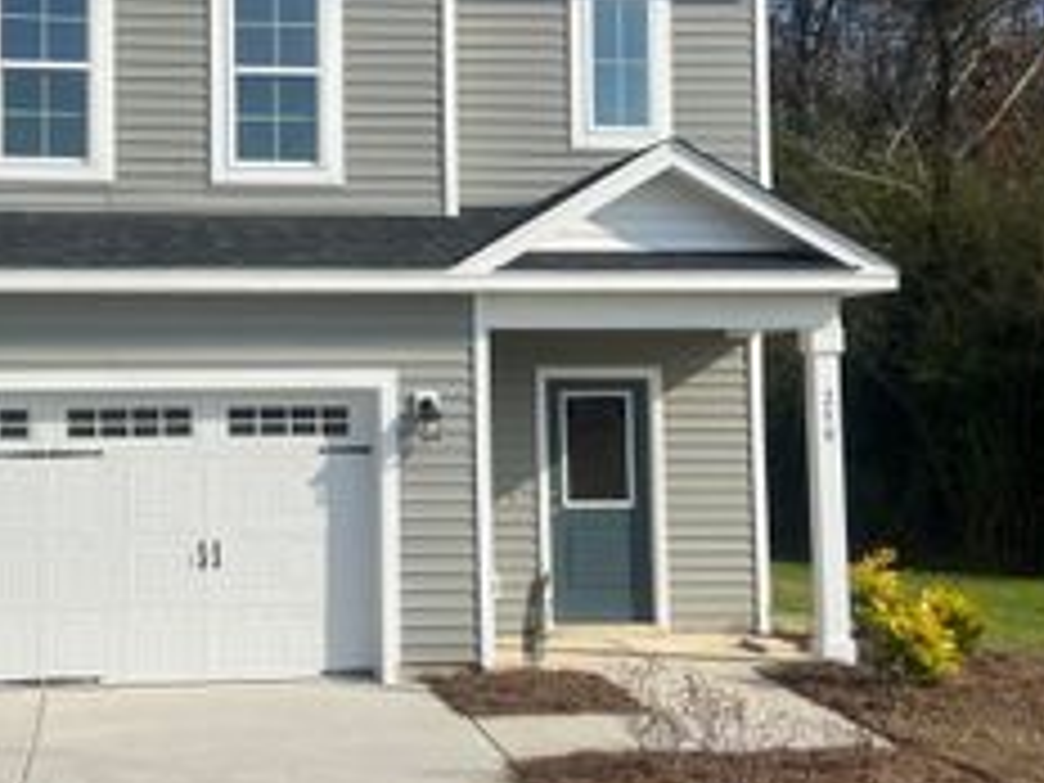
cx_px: 288
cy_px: 254
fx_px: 1689
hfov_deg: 33.8
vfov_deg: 25.9
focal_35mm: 56
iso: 50
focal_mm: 5.7
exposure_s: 1/8000
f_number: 1.5
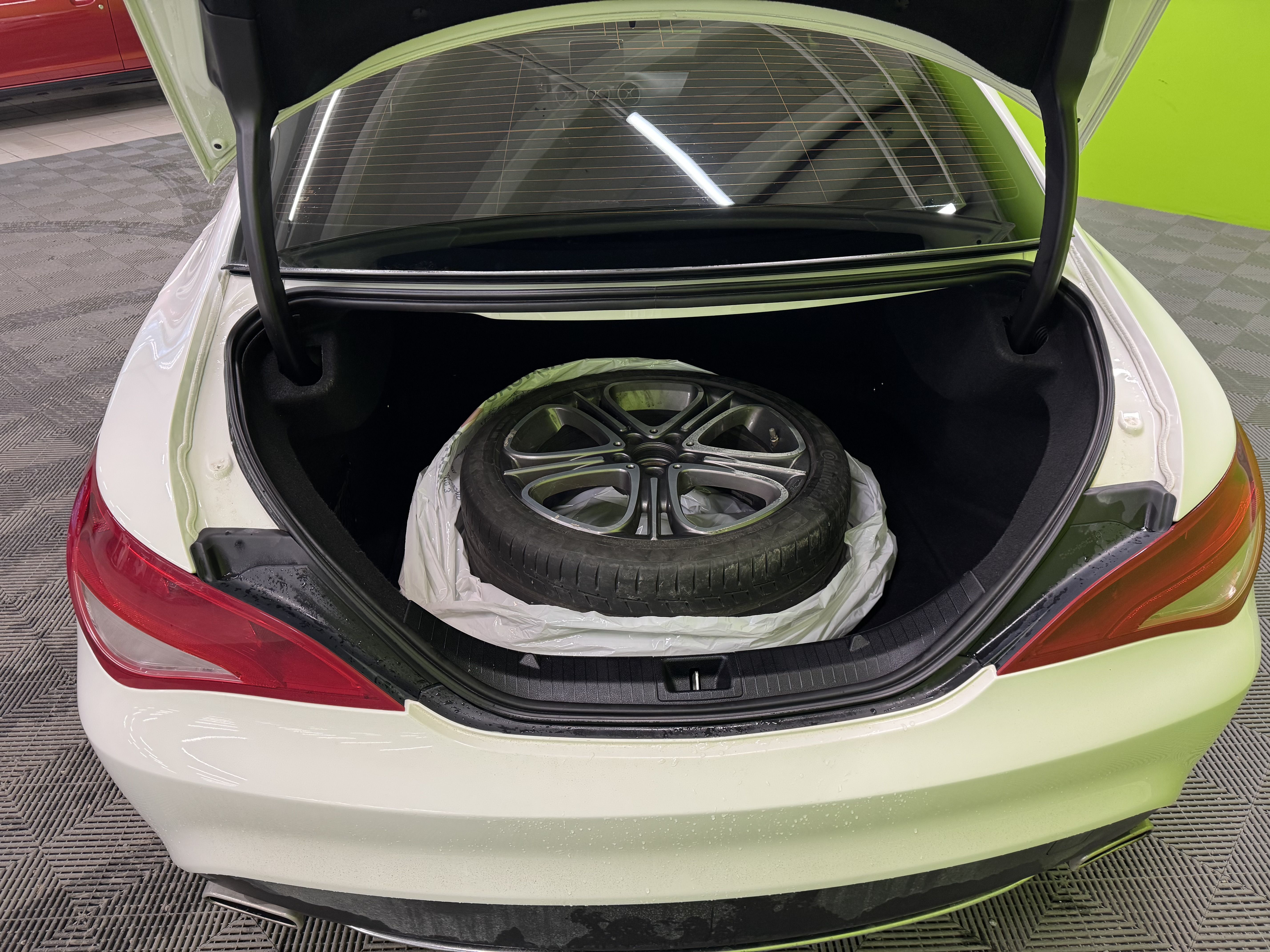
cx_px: 635
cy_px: 476
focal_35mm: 24
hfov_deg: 71.6
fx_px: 881
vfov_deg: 56.8
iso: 200
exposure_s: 1/100
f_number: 1.78
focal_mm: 6.76
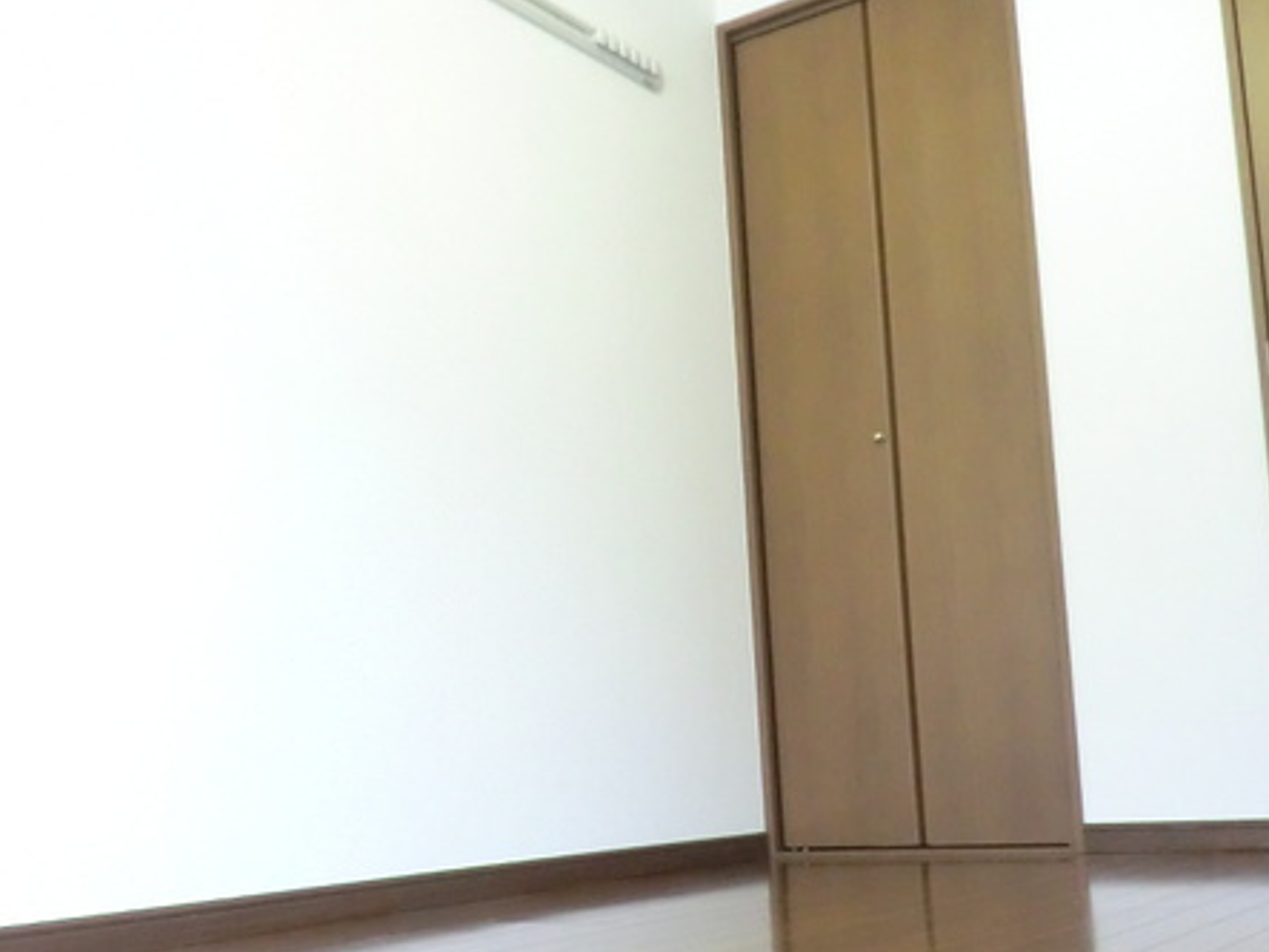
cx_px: 655
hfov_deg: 45.8
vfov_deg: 35.0
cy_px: 562
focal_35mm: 41
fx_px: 1503
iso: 500
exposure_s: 1/60
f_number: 2.8
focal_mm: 4.7
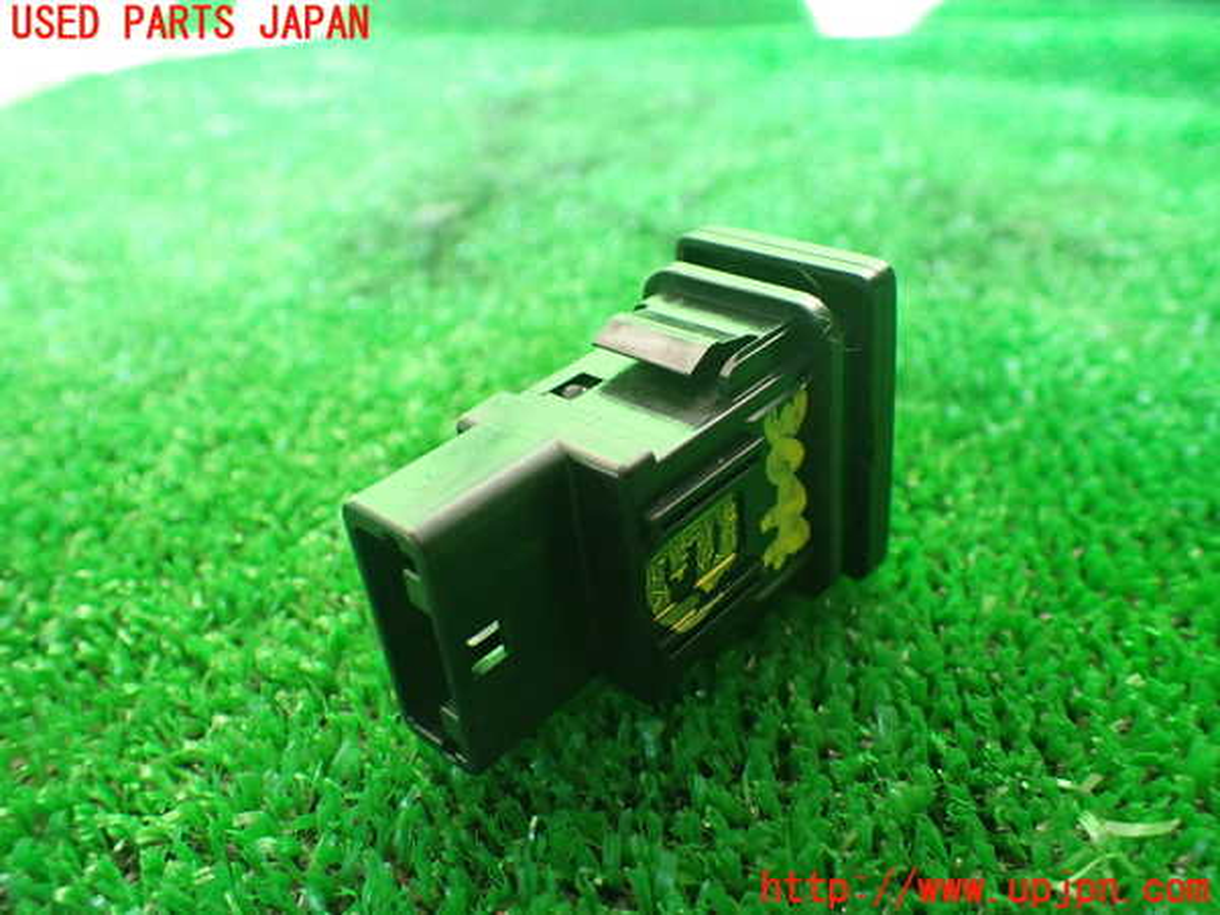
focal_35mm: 30
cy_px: 458
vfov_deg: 46.8
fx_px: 1057
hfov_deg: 60.0
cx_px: 610
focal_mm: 5.4
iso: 640
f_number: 2.3
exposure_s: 1/125
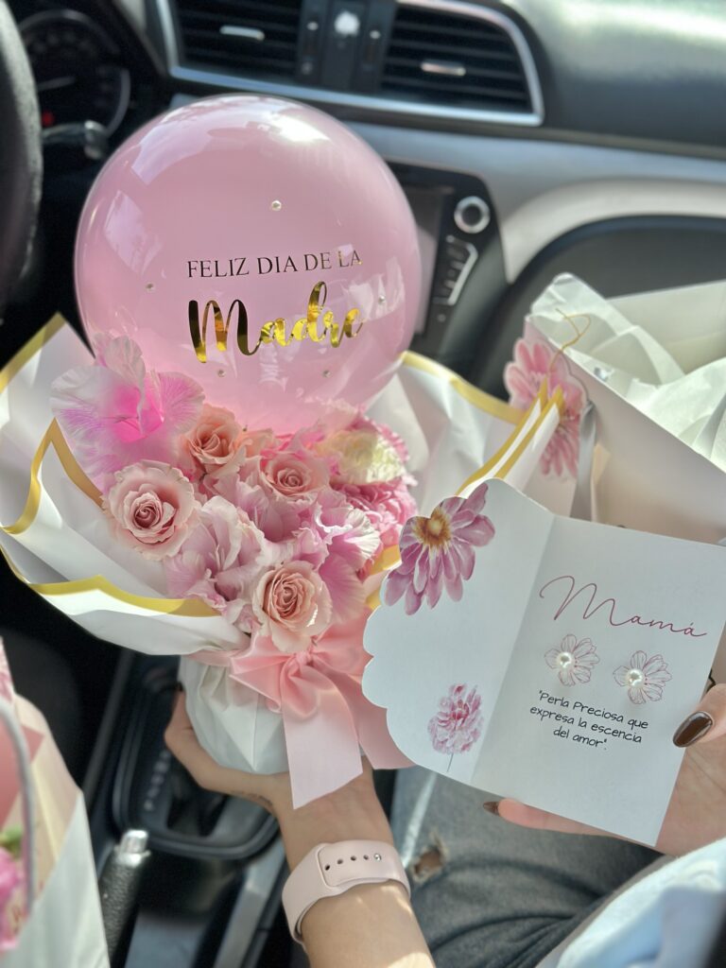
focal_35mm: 48
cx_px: 363
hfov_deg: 30.3
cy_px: 484
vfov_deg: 39.7
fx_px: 1342
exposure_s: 1/1695
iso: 80
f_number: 1.78
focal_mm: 6.86
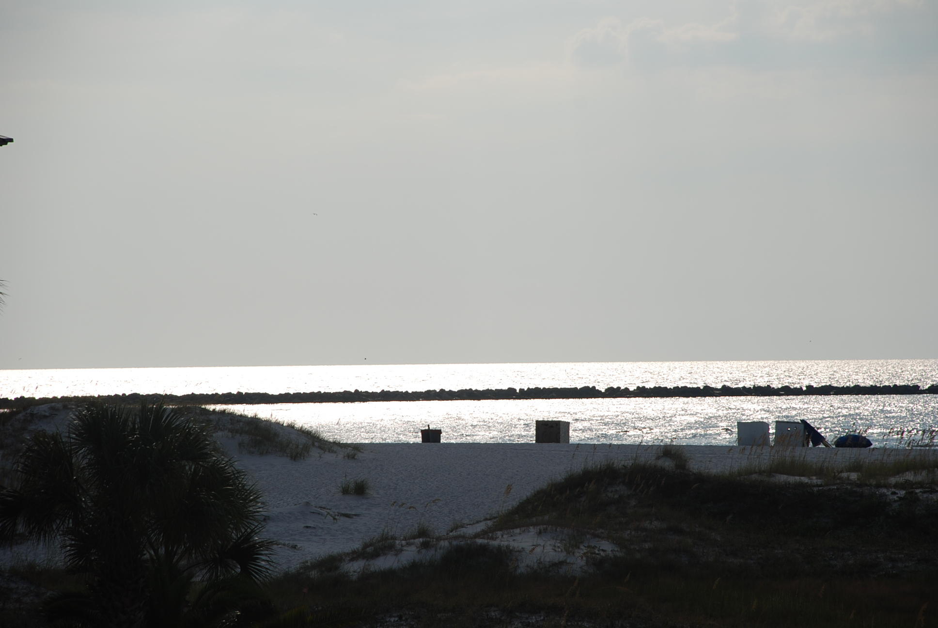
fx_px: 5283
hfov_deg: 10.1
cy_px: 314
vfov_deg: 6.8
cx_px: 469
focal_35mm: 202
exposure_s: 1/1000
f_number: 8
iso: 100
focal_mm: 135
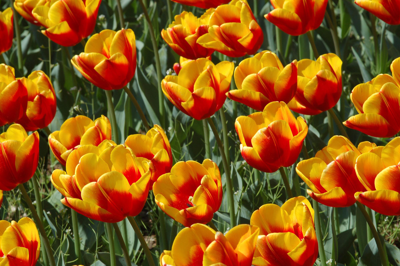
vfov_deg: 8.7
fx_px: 1749
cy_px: 133
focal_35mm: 158
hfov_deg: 13.1
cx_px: 200
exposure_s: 1/100
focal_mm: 105
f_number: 14
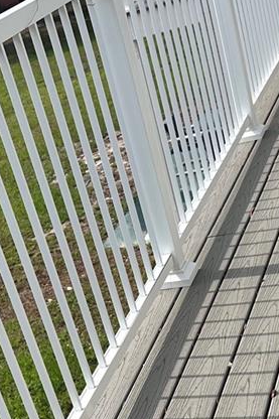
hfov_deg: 18.9
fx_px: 838
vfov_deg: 27.0
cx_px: 95
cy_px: 390
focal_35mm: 72
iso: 80
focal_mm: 6.86
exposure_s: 1/3356
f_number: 1.78
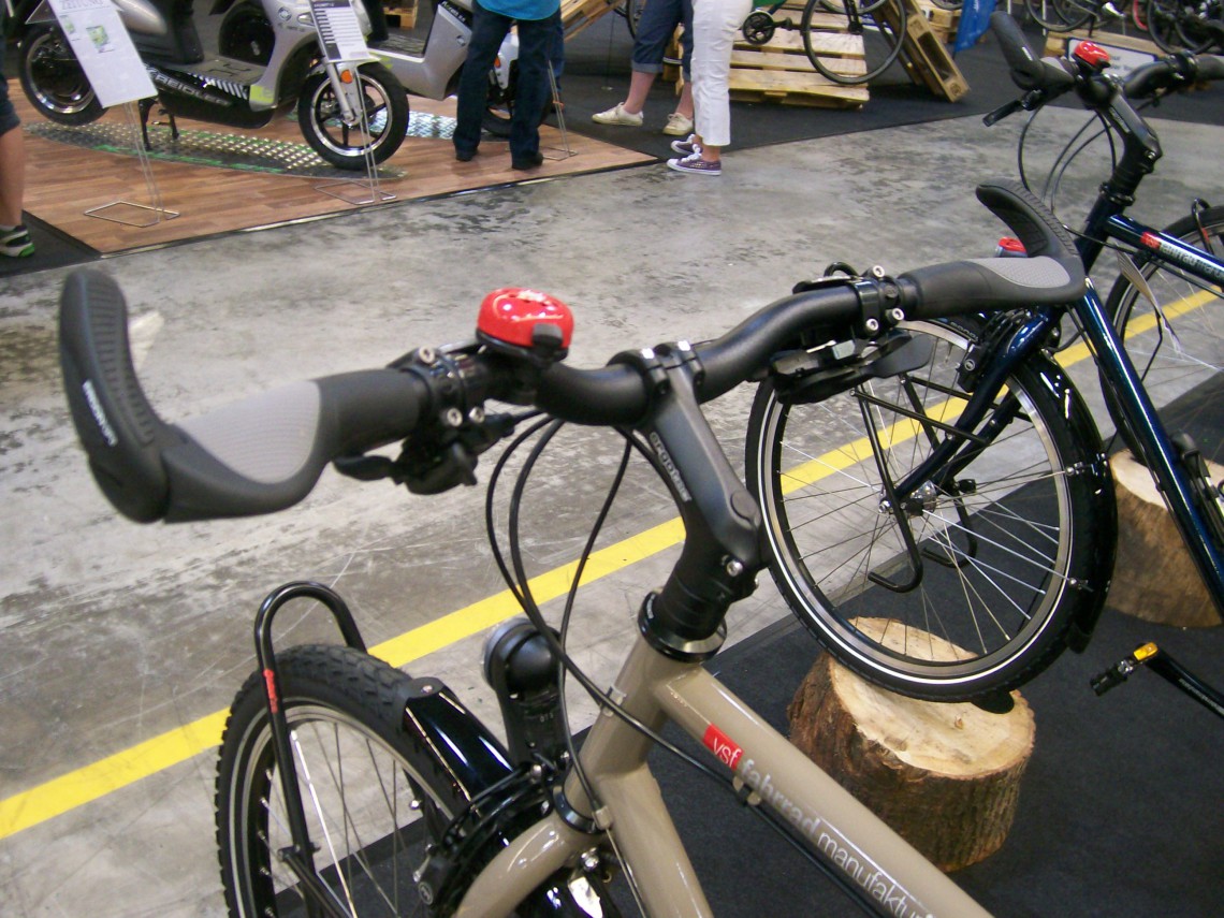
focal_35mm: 35
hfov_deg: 52.6
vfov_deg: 40.7
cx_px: 612
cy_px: 459
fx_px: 1238
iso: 160
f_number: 2.8
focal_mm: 5.8
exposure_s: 1/15.9
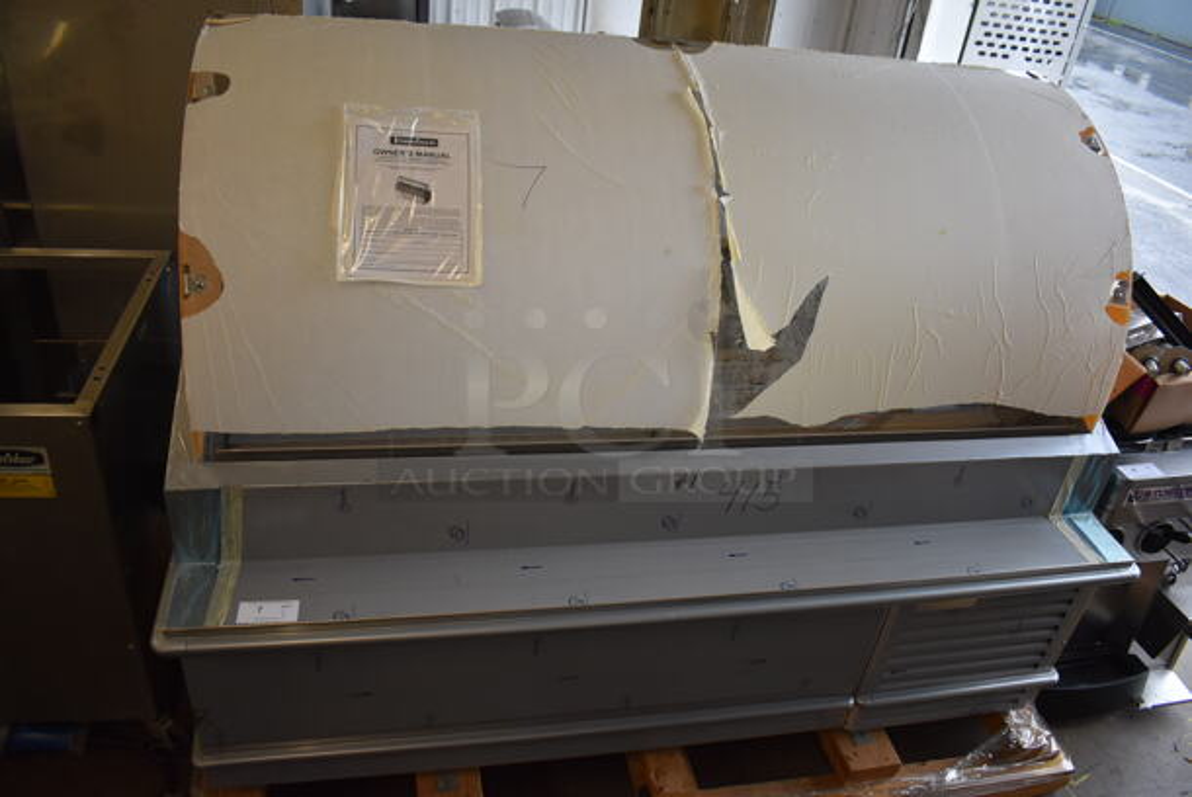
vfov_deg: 48.0
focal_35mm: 27
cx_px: 596
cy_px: 398
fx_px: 895
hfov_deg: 67.3
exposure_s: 1/200
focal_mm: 18
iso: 800
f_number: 3.5
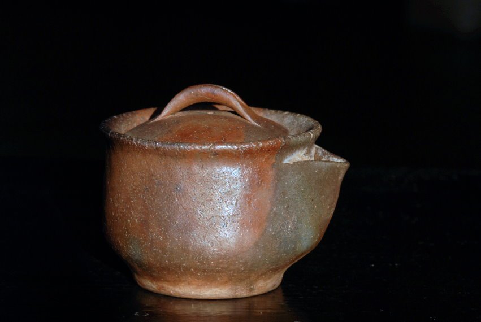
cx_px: 240
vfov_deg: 8.7
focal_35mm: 158
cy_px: 161
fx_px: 2107
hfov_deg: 13.0
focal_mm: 105
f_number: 16
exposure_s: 1/160
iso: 400
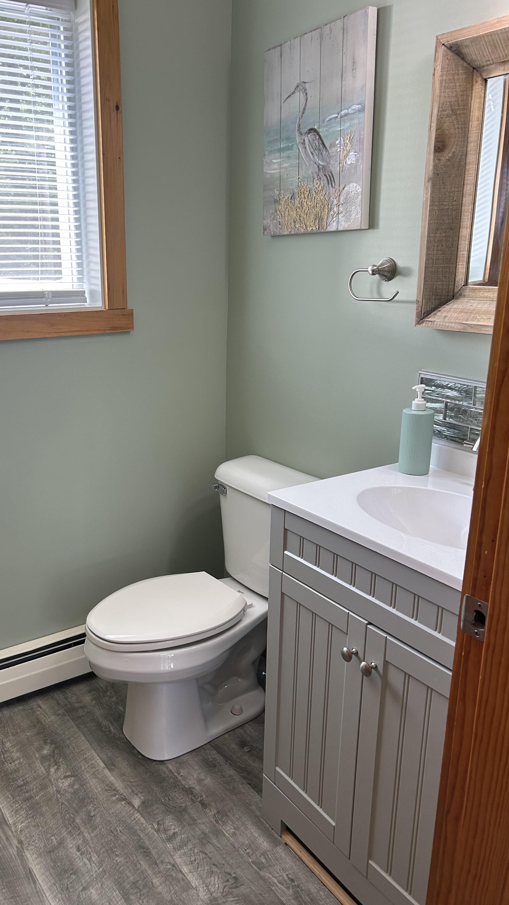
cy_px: 452
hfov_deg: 39.9
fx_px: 696
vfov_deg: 66.1
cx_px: 189
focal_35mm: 29
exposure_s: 1/120
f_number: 1.5
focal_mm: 5.7
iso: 80
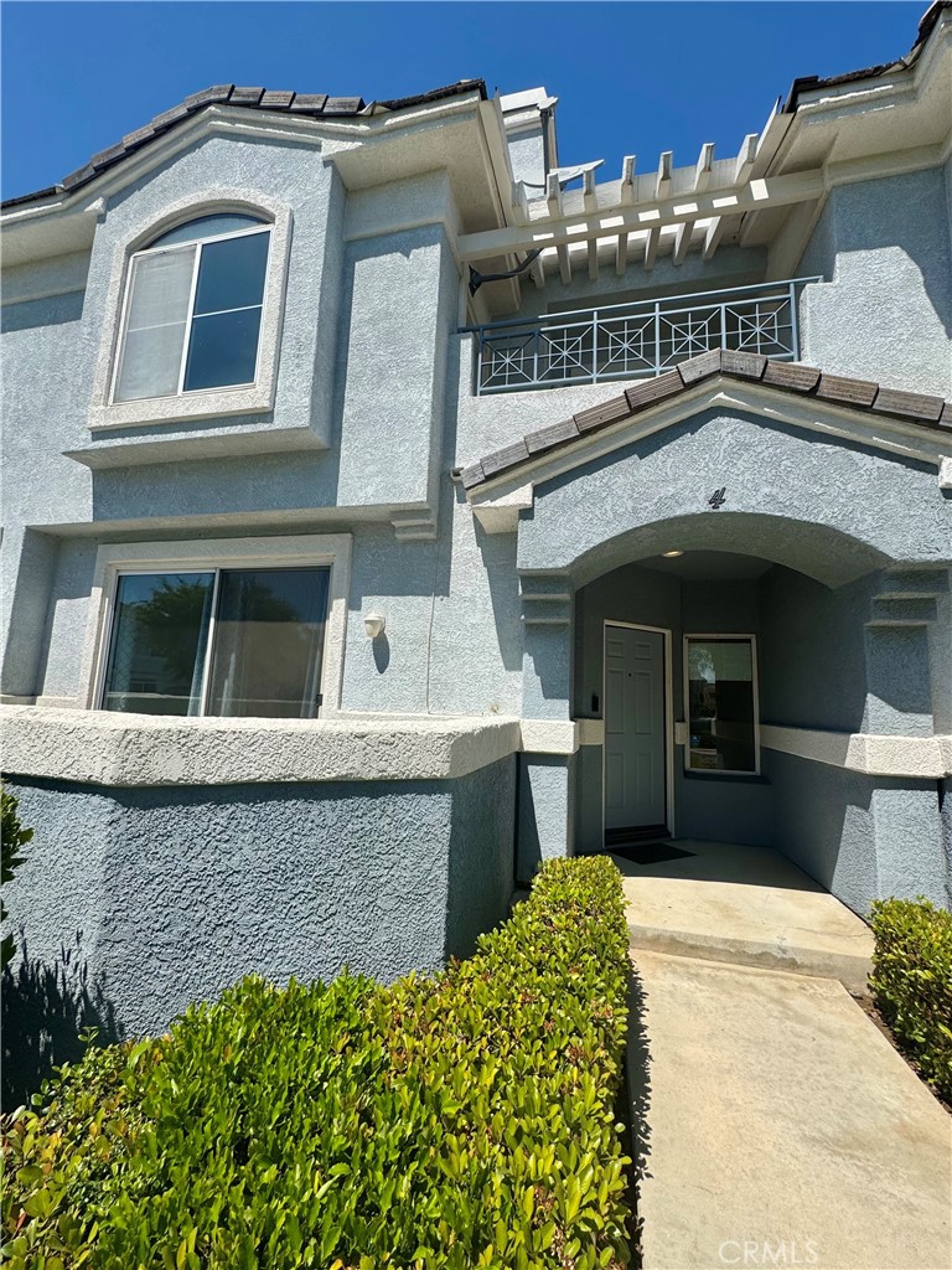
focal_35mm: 14
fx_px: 513
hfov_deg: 85.7
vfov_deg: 102.1
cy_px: 635
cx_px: 476
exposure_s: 1/2674
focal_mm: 2.22
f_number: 2.2
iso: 50
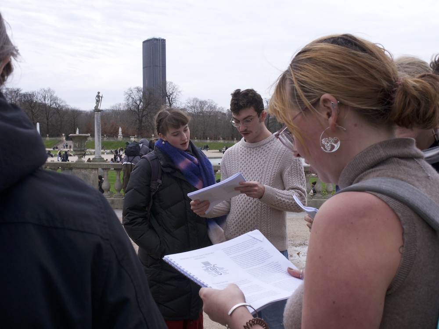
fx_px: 634
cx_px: 220
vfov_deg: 29.1
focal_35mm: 50
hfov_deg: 38.2
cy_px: 164
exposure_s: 1/50
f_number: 11
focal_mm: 25
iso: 400
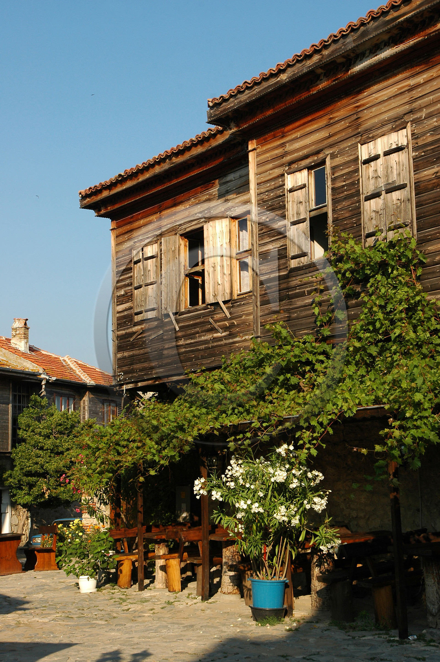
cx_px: 220
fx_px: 964
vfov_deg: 37.9
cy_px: 331
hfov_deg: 25.7
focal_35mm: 52
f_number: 9
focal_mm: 35
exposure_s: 1/250
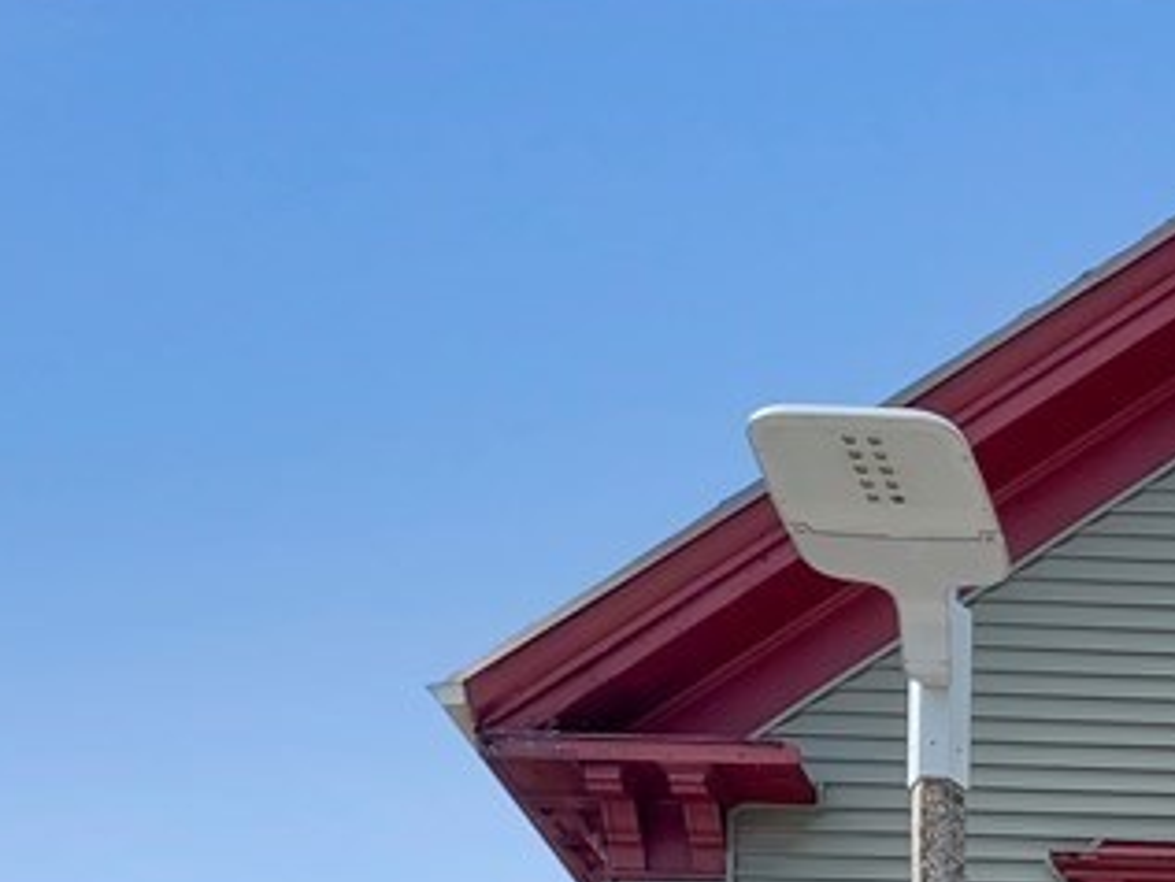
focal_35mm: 84
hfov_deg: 20.5
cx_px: 1675
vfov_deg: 16.1
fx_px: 2852
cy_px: 1308
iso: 50
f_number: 1.5
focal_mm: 5.7
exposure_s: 1/1600
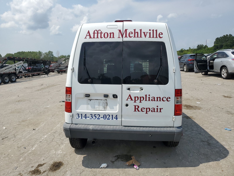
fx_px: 176
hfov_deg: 67.3
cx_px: 117
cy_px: 88
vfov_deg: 53.1
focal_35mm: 26
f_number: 1.5
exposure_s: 1/5000
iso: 50
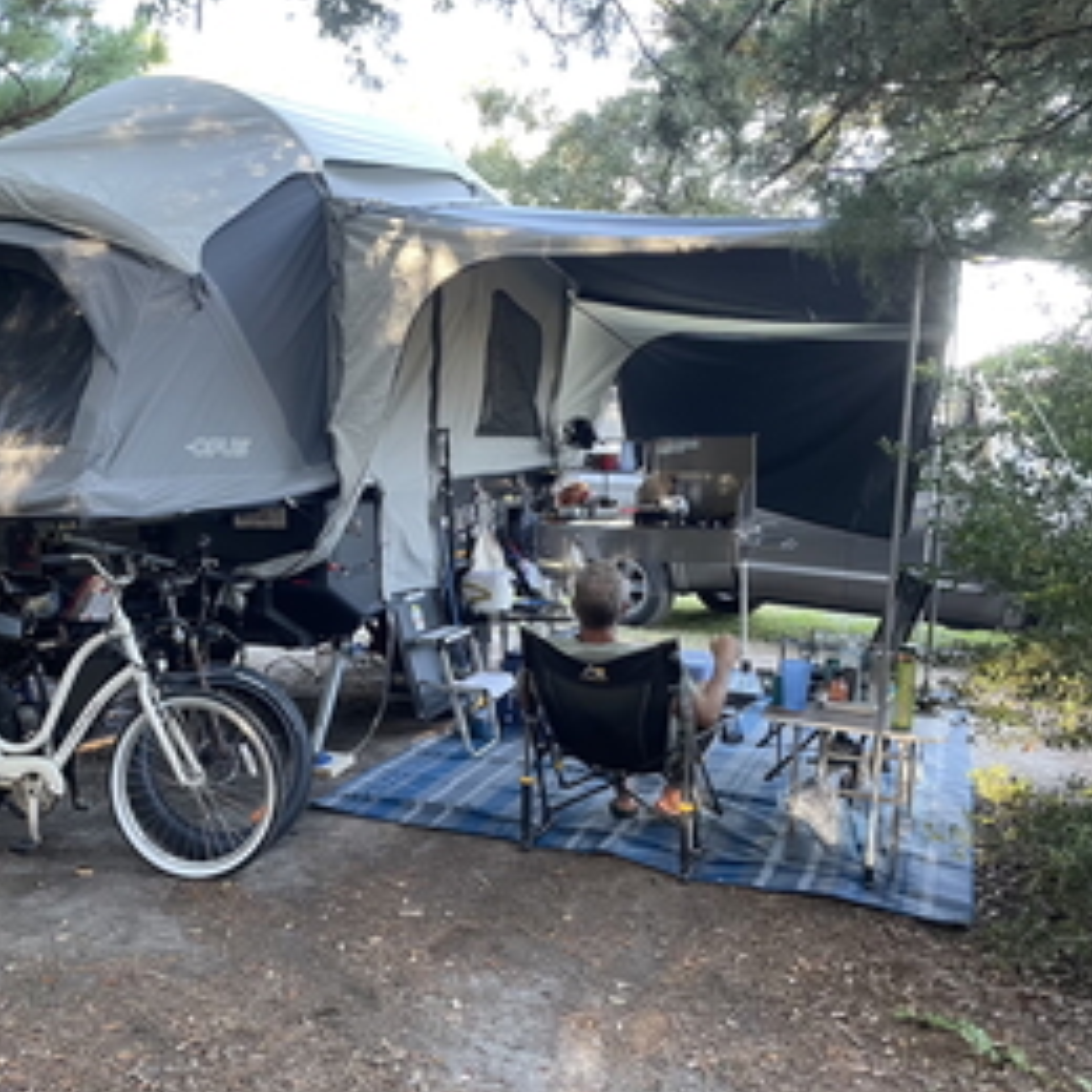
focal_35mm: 31
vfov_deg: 52.5
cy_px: 548
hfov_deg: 51.7
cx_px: 374
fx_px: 1106
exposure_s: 1/72
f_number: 1.6
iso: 125
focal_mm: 4.2
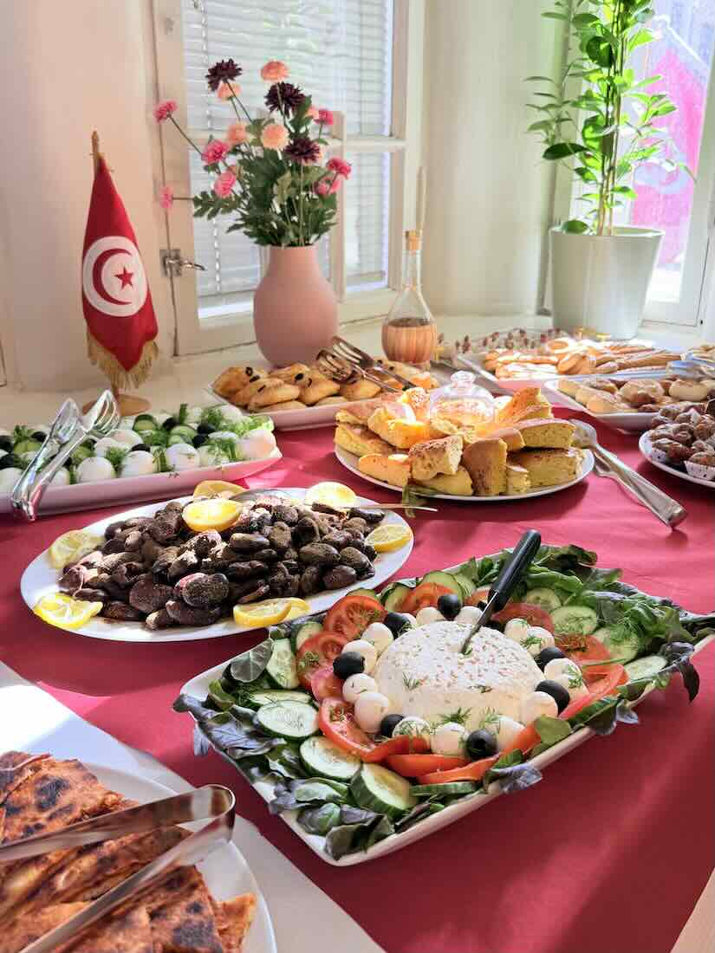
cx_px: 358
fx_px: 661
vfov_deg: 71.6
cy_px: 476
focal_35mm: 24
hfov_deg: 56.8
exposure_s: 1/100
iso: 64
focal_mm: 6.76
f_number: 1.78
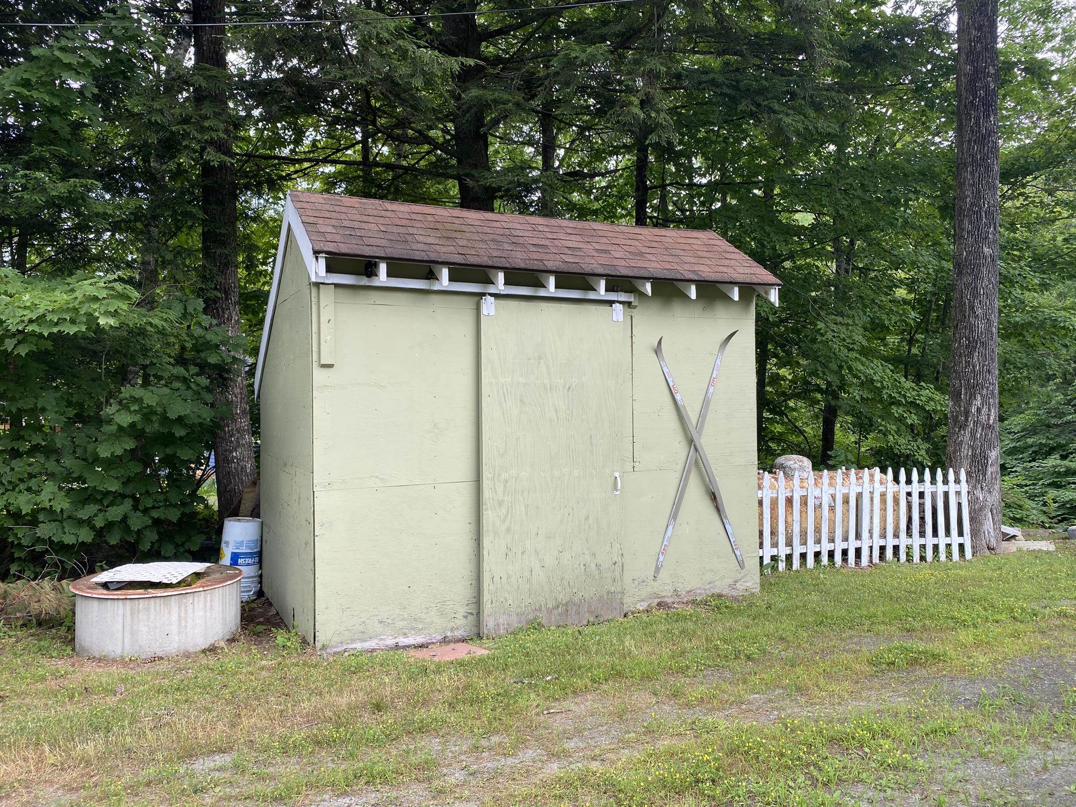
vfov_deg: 53.1
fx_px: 808
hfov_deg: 67.3
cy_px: 404
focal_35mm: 26
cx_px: 538
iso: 32
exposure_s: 1/312
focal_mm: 4.25
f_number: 1.8
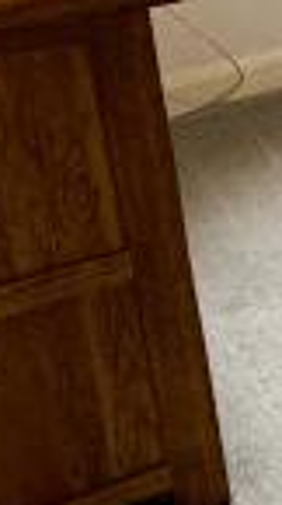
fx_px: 1443
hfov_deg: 8.2
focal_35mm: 108
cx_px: 1010
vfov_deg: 18.9
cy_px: -84
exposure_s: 1/100
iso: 100
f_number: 2.2
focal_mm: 2.22
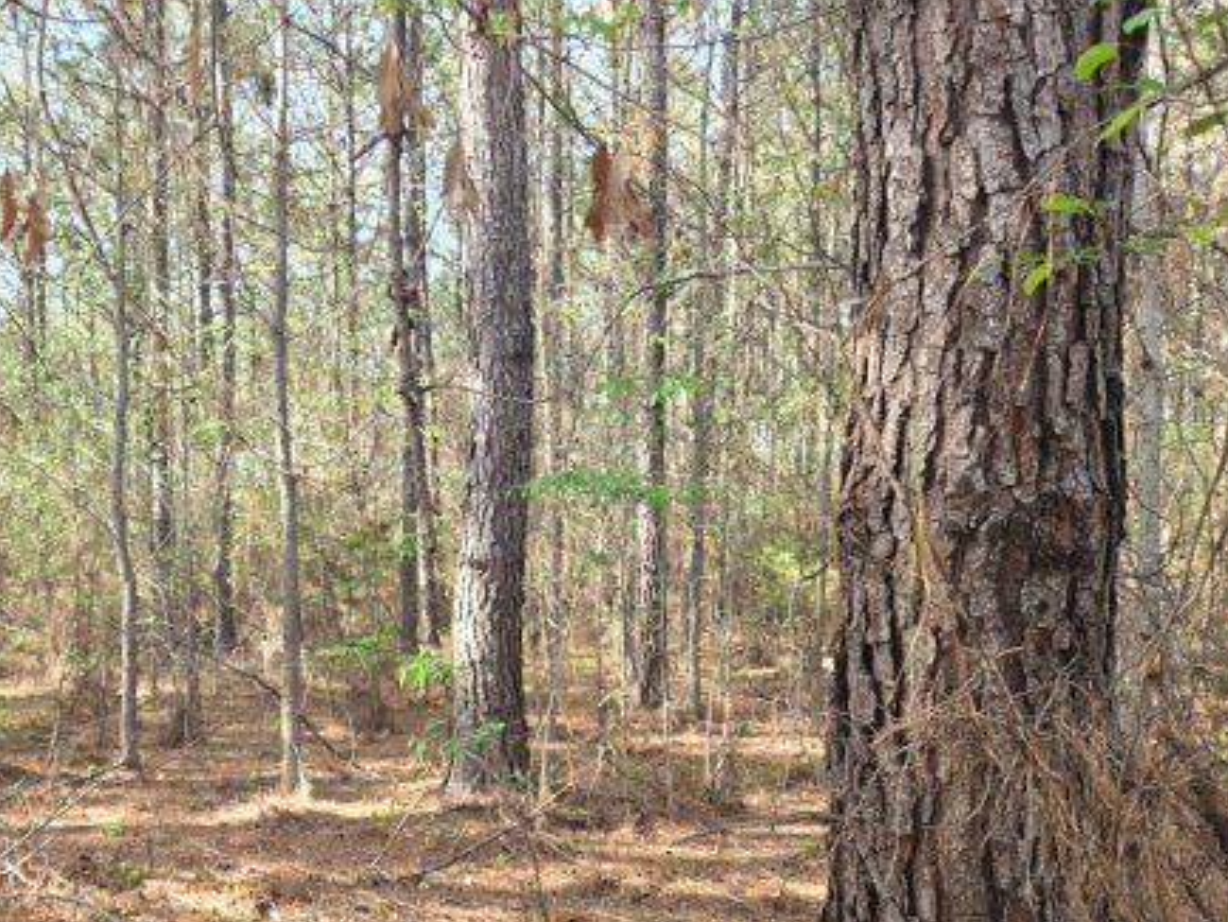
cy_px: 661
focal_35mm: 34
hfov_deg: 53.3
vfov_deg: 40.9
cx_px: 451
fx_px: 1206
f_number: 1.8
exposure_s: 1/180
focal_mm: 5.4
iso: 50
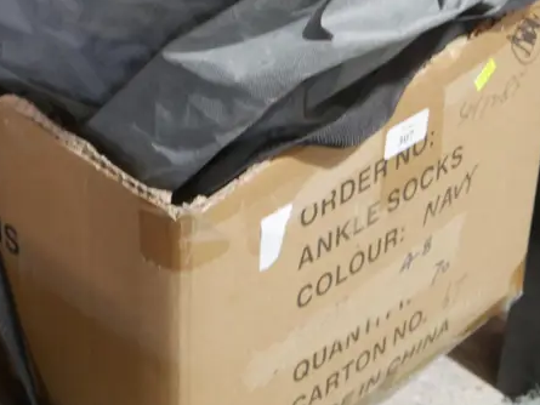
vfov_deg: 12.7
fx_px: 1794
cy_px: -24
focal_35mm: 115
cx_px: 224
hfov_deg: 17.1
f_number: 5.3
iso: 1600
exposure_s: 1/60
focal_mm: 25
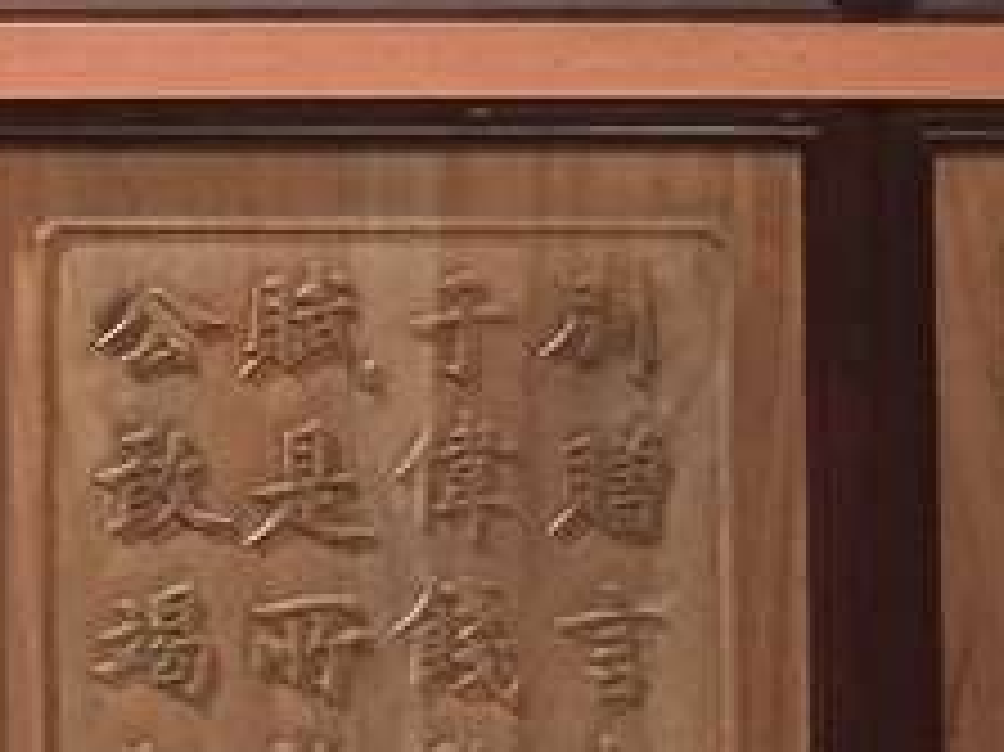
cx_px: 95
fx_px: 3392
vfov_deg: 11.9
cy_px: -498
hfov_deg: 16.6
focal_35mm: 117
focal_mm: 4.15
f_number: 2.2
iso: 320
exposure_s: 1/15
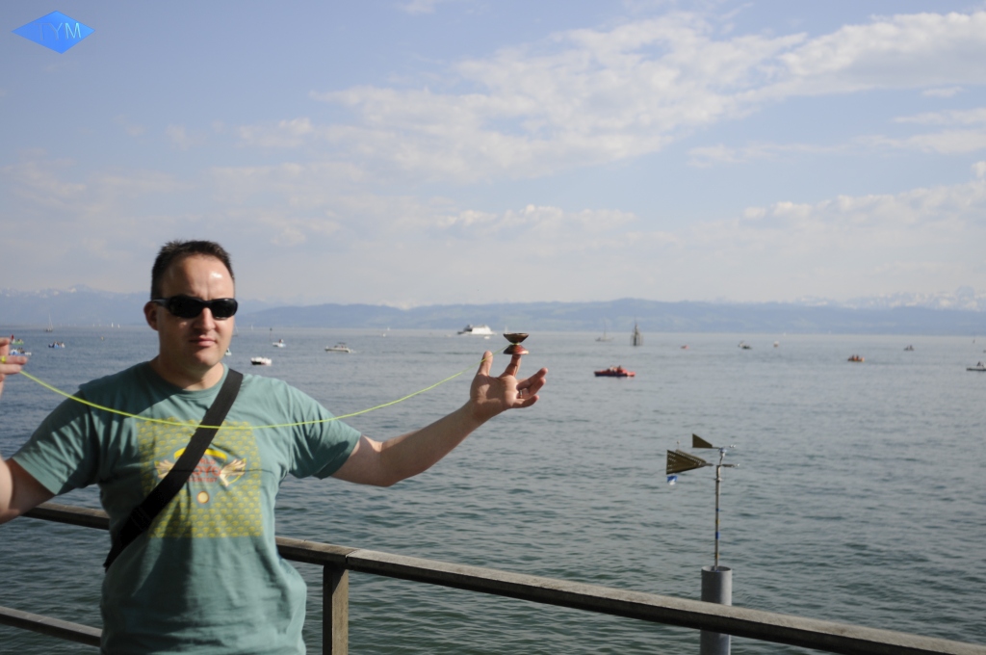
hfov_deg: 46.5
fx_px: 1149
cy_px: 328
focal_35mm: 42
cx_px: 493
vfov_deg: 31.8
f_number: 3.2
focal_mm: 28
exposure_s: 1/3200
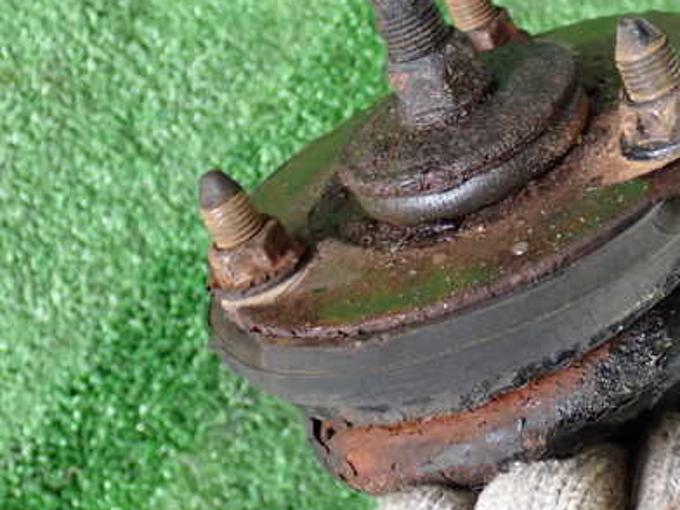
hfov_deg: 26.8
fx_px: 1414
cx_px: 465
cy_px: 215
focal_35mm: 72
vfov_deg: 20.4
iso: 500
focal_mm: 8.4
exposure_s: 1/50
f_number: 3.1
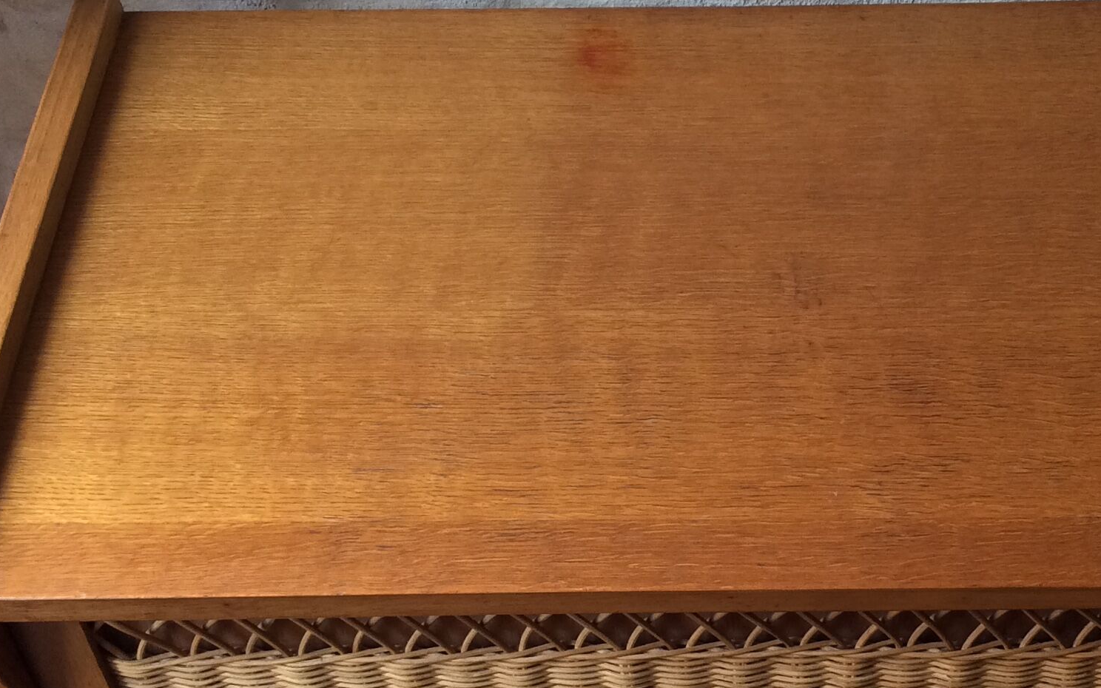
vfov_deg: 22.0
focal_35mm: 59
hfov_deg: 34.0
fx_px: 1770
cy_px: 337
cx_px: 784
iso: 64
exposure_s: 1/100
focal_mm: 3.3
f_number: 2.4
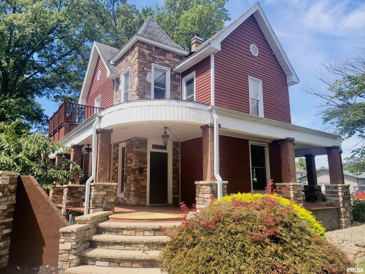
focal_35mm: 24
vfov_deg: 56.8
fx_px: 253
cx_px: 182
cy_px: 137
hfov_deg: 71.6
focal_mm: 6.7
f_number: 1.8
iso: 16
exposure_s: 1/530
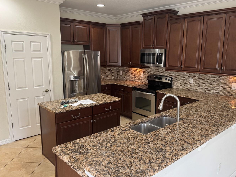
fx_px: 198
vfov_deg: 48.2
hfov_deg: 61.5
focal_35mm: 29
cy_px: 87
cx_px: 130
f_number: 1.78
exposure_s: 1/60
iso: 160
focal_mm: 6.76
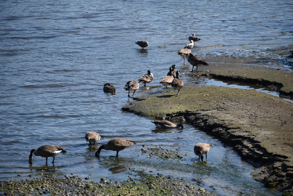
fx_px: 1547
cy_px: 98
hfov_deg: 10.8
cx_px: 146
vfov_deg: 7.2
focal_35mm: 190
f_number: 5.6
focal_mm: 190
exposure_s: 1/400
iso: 100
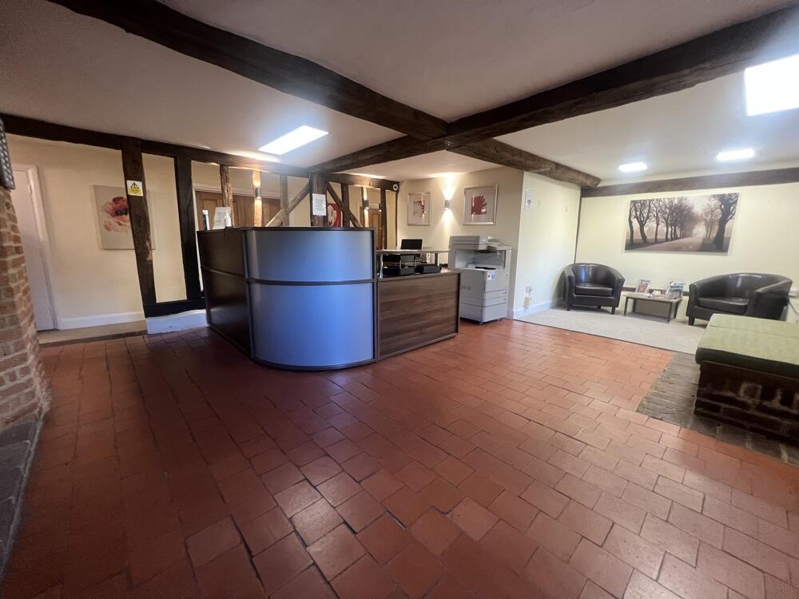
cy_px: 300
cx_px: 400
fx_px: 300
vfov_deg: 89.9
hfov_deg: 106.2
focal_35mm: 13
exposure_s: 1/50
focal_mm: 1.57
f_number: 1.8
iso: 320
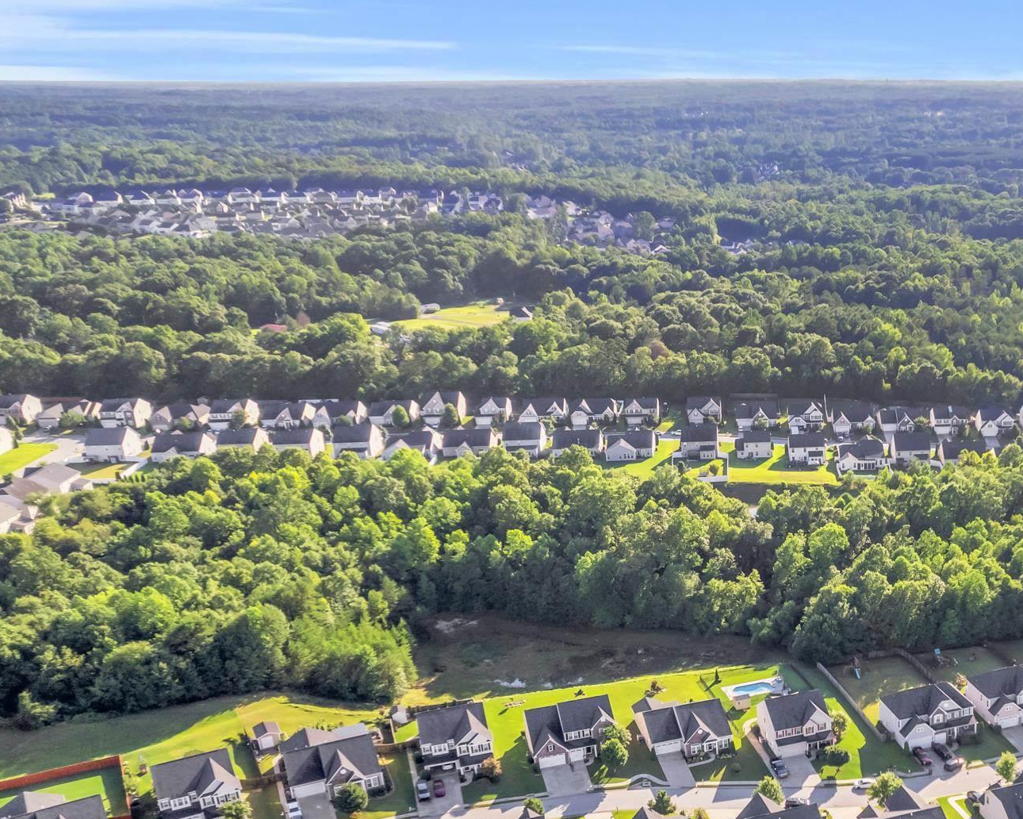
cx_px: 907
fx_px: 1211
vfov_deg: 36.5
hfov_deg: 42.3
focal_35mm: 40
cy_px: 608
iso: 100
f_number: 2.8
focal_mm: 8.38
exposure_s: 1/180
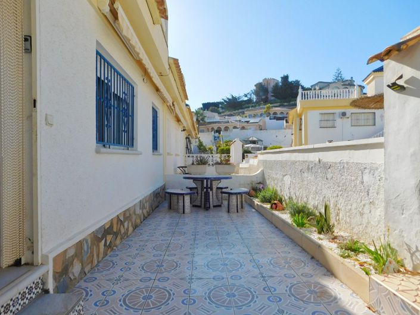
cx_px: 210
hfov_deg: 74.0
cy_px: 158
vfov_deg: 58.8
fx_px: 279
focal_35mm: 23
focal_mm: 4
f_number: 6
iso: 125
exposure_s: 1/500
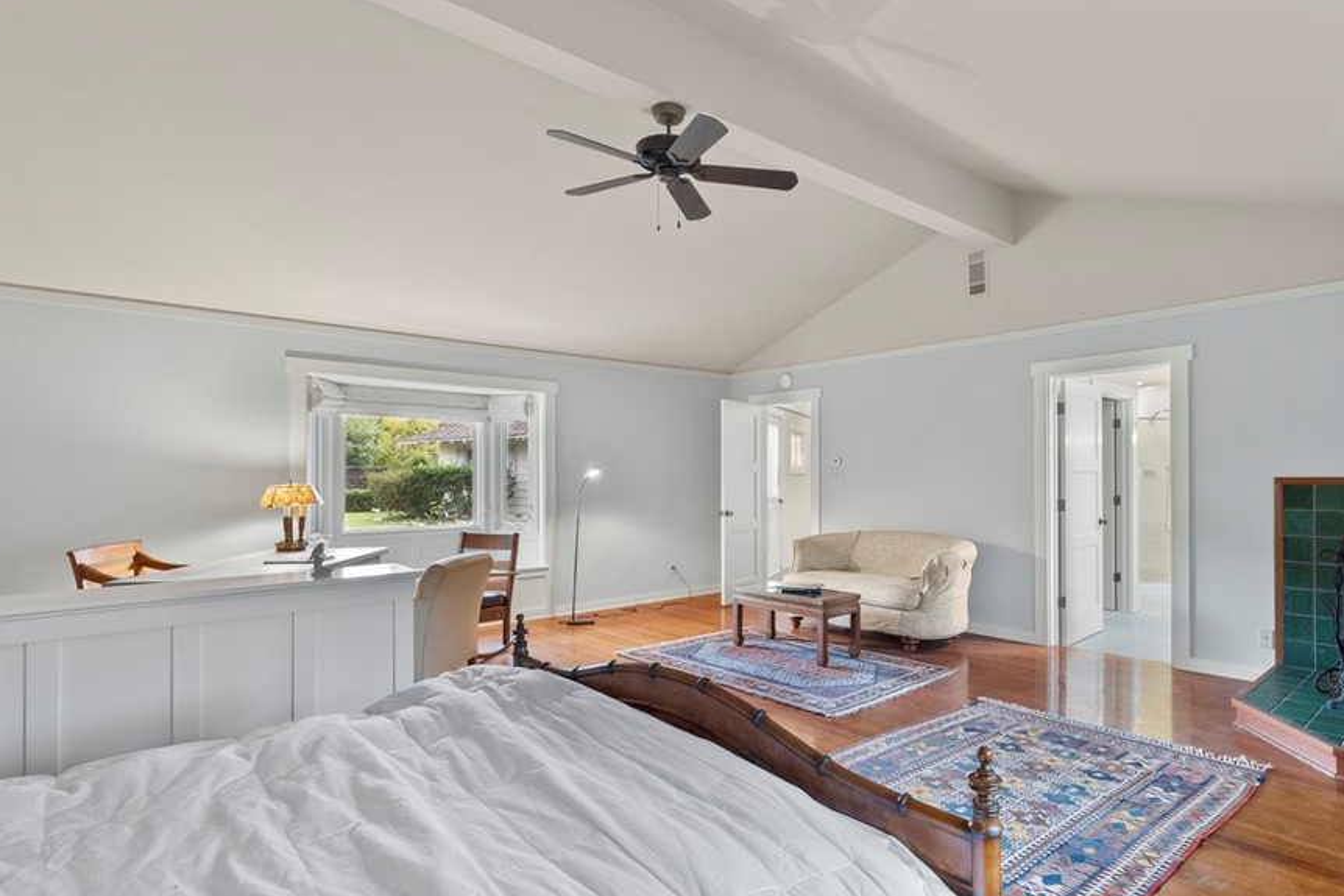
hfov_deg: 86.5
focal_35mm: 19
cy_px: 468
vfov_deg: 64.5
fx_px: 709
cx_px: 748
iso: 1250
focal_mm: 16
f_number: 8
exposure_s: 1/1.67
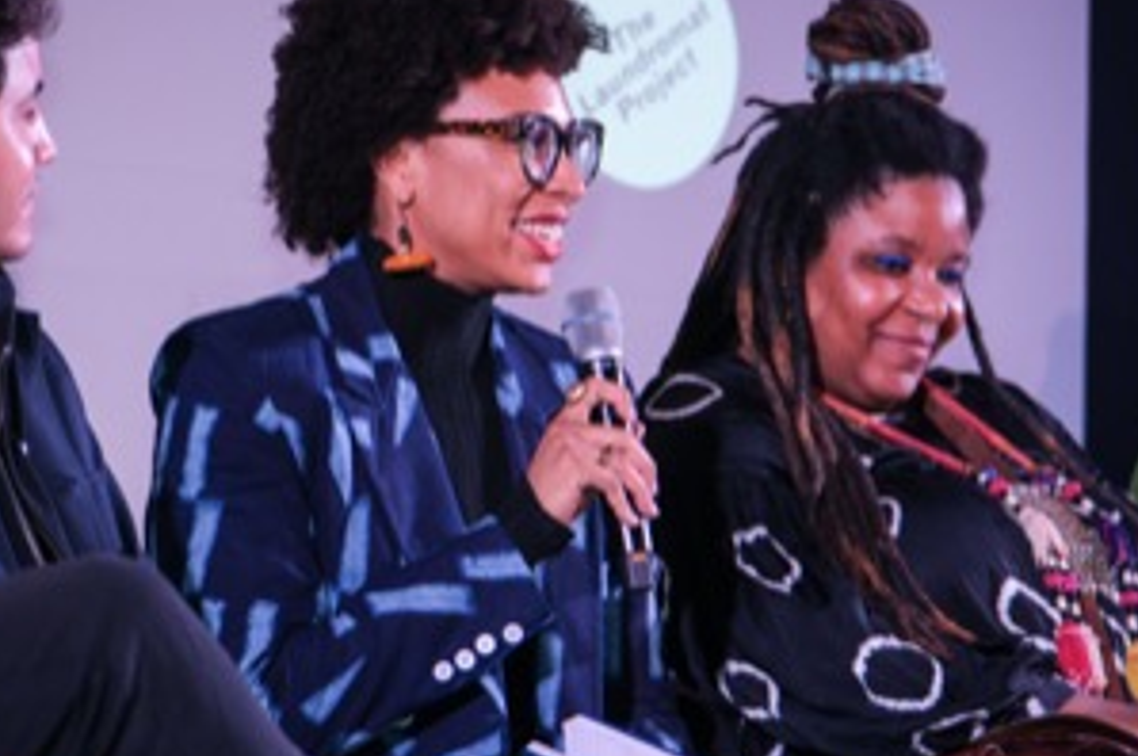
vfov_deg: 8.5
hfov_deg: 12.8
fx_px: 5084
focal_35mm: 161
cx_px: 462
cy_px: 336
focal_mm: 80
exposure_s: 1/60
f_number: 4
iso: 800
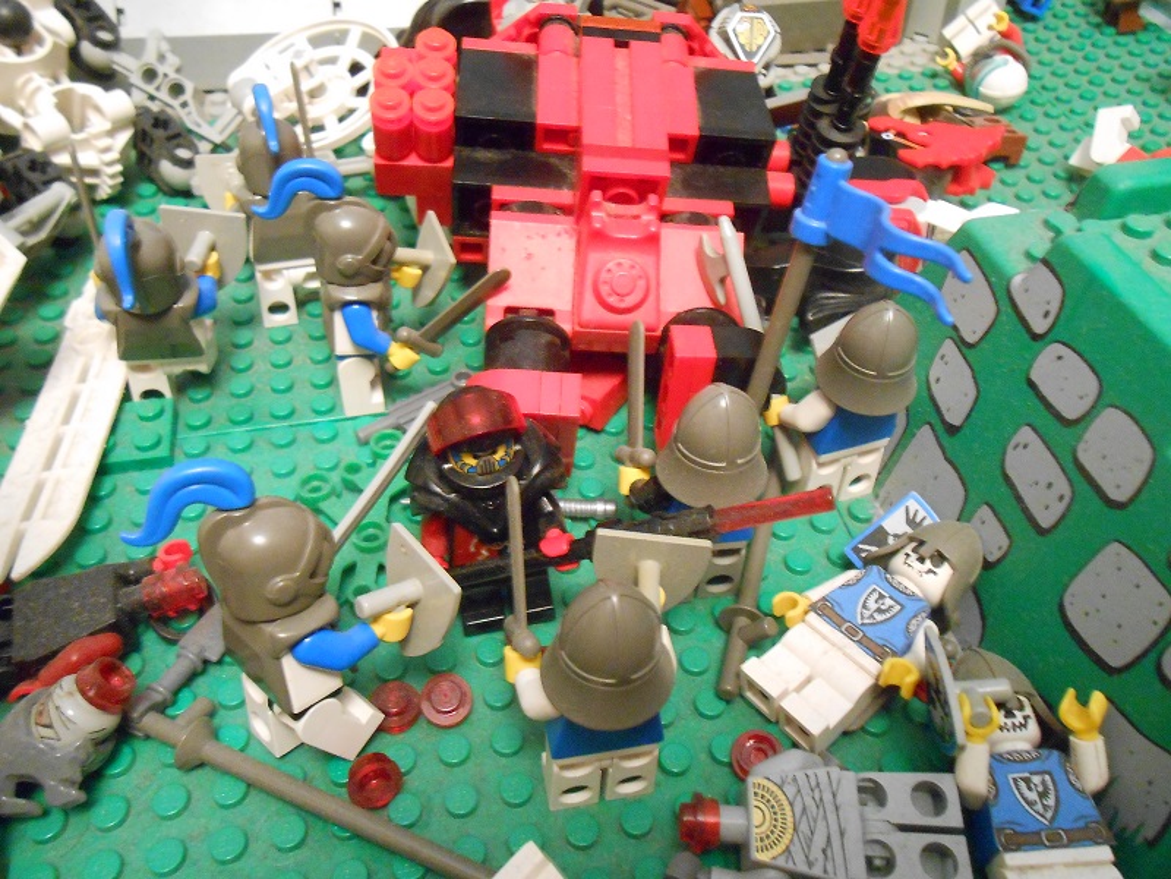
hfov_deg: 60.0
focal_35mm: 30
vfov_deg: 46.8
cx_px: 586
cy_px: 440
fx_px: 1015
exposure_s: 1/2
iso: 800
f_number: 3.8
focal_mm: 5.3
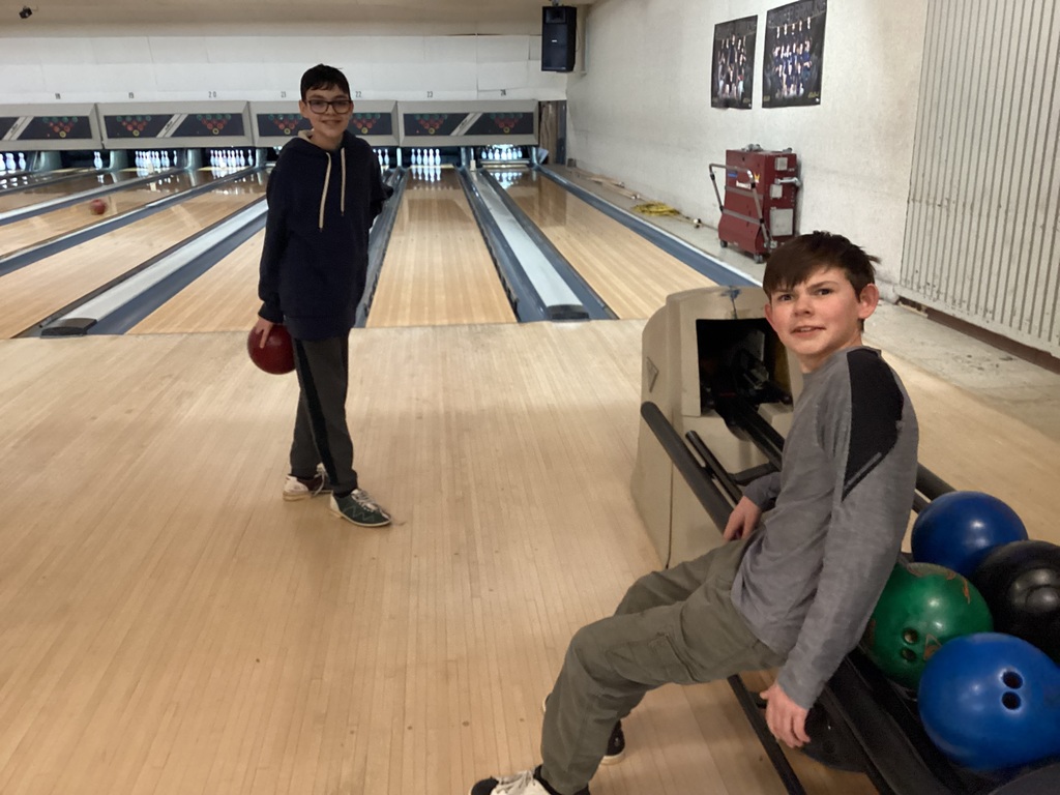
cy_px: 398
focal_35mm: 31
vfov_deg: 45.4
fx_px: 949
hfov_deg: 58.4
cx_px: 530
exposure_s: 1/30
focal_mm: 3.3
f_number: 2.4
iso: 400
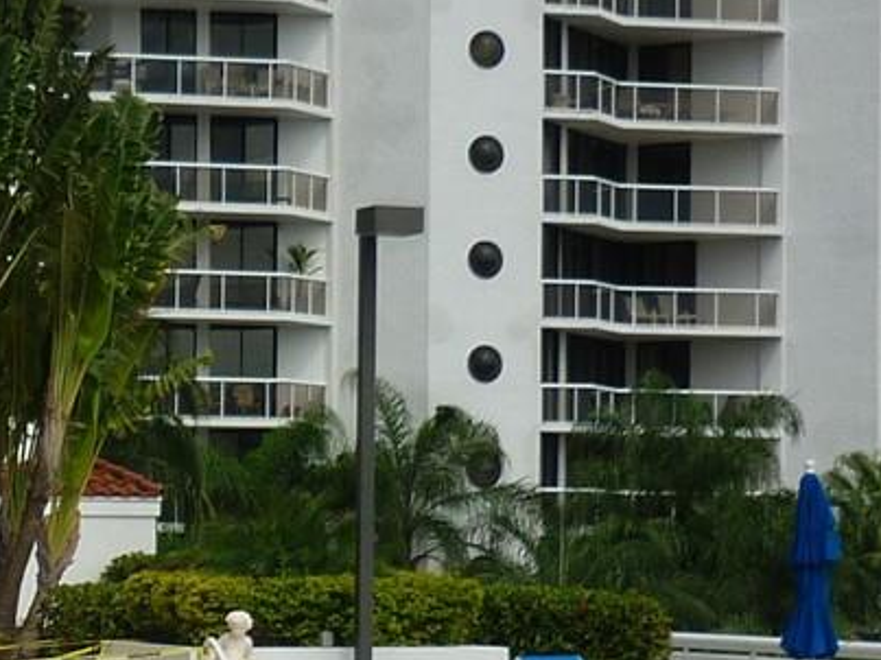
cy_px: 594
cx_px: -356
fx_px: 3333
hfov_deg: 14.3
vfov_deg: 11.2
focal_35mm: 131
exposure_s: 1/320
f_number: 8
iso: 80
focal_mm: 5.5
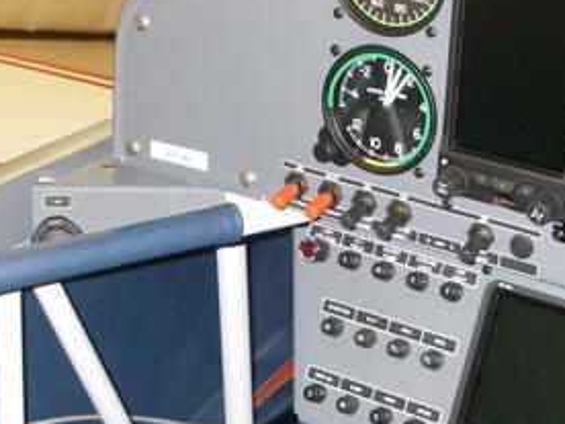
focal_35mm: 88
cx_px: 285
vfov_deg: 16.7
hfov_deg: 22.3
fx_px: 1436
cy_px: 315
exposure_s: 1/40
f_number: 3.3
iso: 200
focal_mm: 6.3
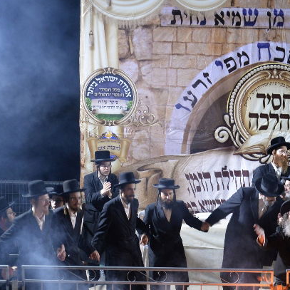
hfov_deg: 14.8
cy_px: 186
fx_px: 1109
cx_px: 257
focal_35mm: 117
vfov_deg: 14.9
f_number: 4.5
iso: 1600
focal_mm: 70
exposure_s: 1/100
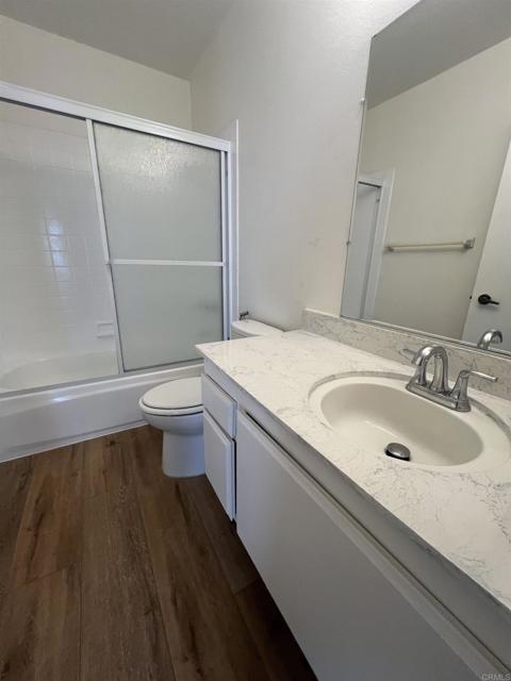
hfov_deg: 89.9
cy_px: 340
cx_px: 256
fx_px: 256
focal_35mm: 13
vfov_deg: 106.2
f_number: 1.8
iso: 125
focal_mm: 1.57
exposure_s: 1/120
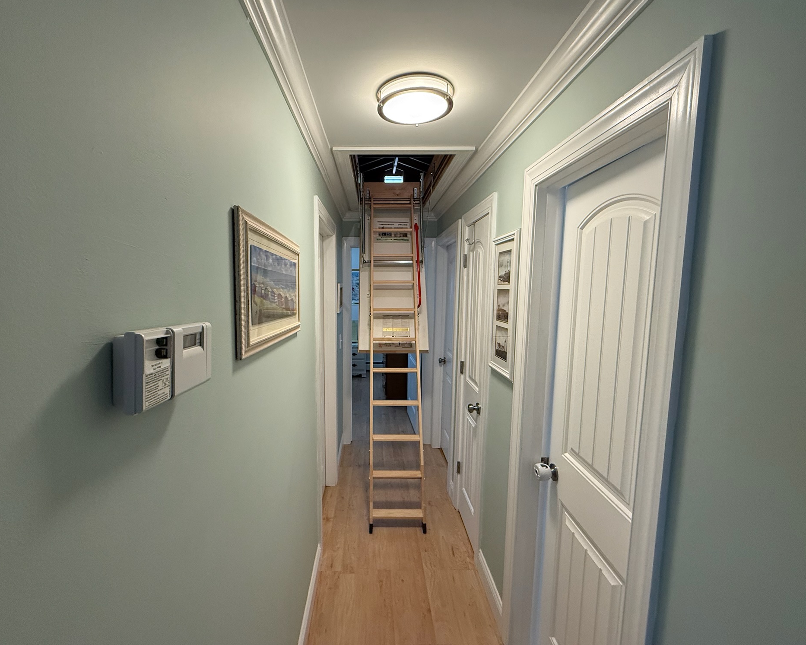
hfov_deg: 96.6
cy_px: 321
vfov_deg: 84.0
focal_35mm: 15
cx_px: 376
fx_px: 358
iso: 320
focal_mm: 2.22
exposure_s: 1/120
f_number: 2.2
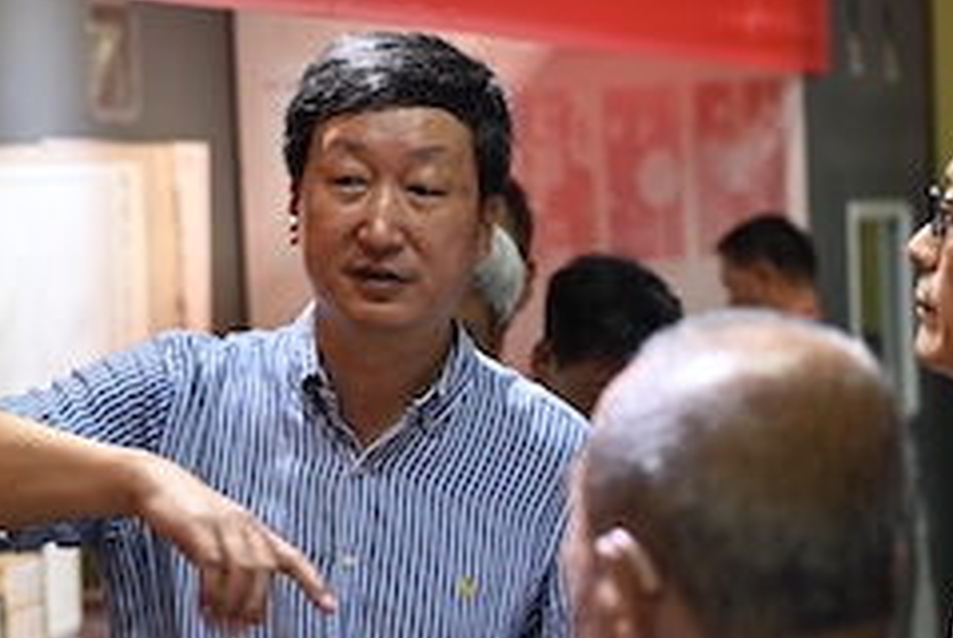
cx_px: 383
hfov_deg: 14.4
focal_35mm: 142
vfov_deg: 9.7
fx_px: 3764
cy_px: 425
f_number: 2.8
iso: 400
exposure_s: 1/160
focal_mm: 50
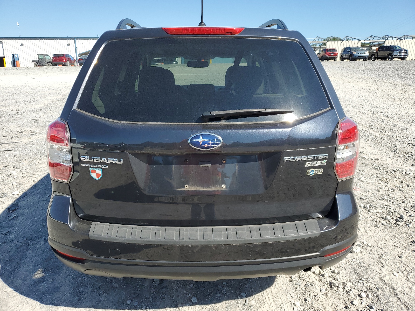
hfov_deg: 67.3
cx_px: 208
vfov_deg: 53.1
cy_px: 156
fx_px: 312
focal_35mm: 26
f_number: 1.5
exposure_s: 1/2000
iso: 50
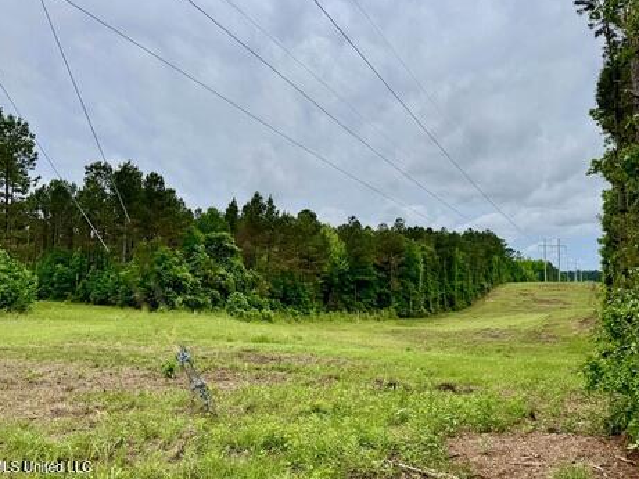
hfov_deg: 69.4
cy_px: 241
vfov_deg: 54.9
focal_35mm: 25
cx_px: 316
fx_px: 462
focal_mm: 6.76
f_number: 1.78
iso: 80
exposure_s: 1/9009
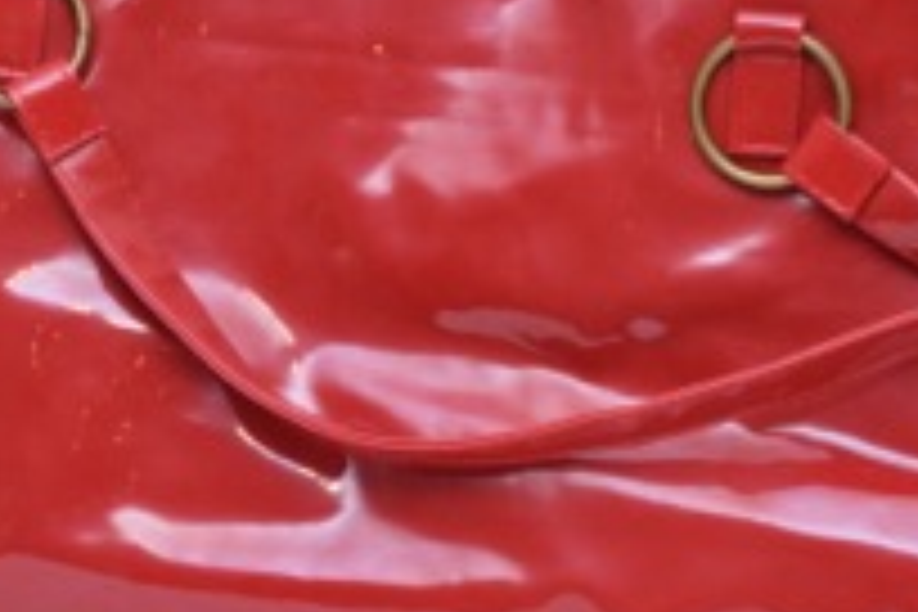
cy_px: 223
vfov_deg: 6.3
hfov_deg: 9.5
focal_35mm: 217
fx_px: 5533
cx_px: 248
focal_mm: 46
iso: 800
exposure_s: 1/125
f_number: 5.6
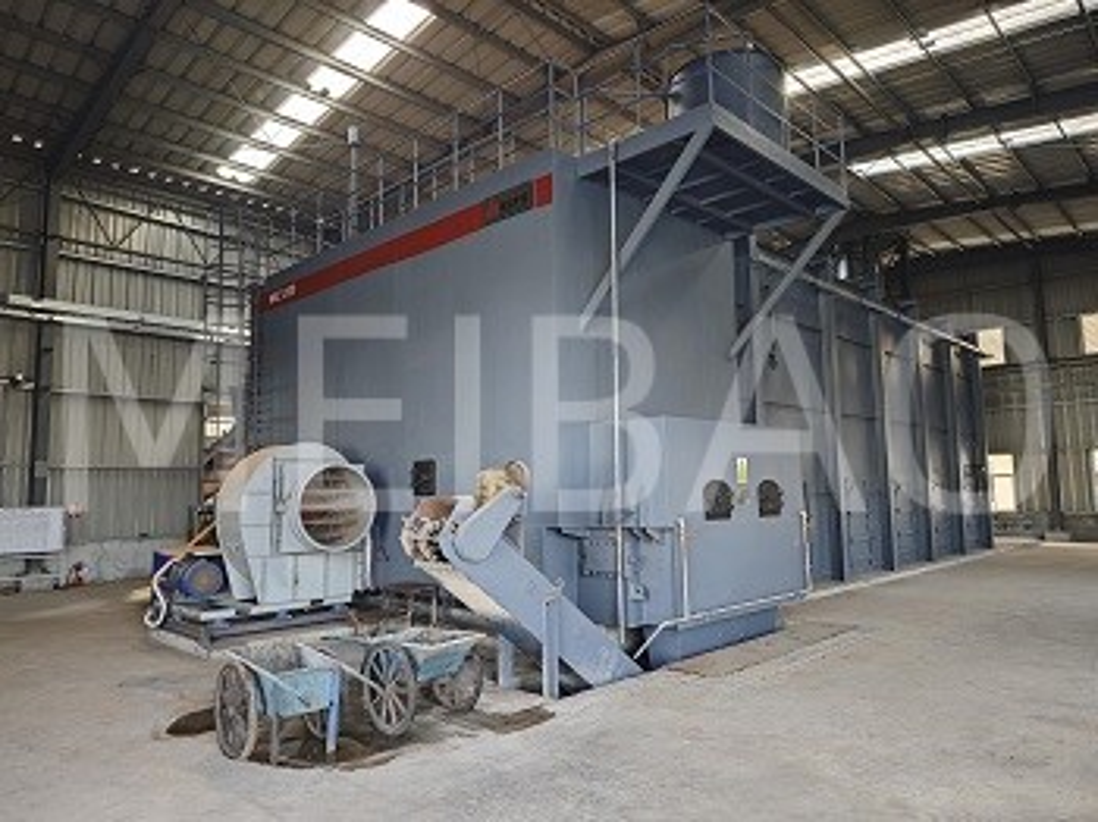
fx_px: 729
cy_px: 411
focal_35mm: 23
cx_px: 549
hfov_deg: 74.0
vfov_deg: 58.8
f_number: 1.6
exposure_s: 1/101
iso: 250
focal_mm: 6.55
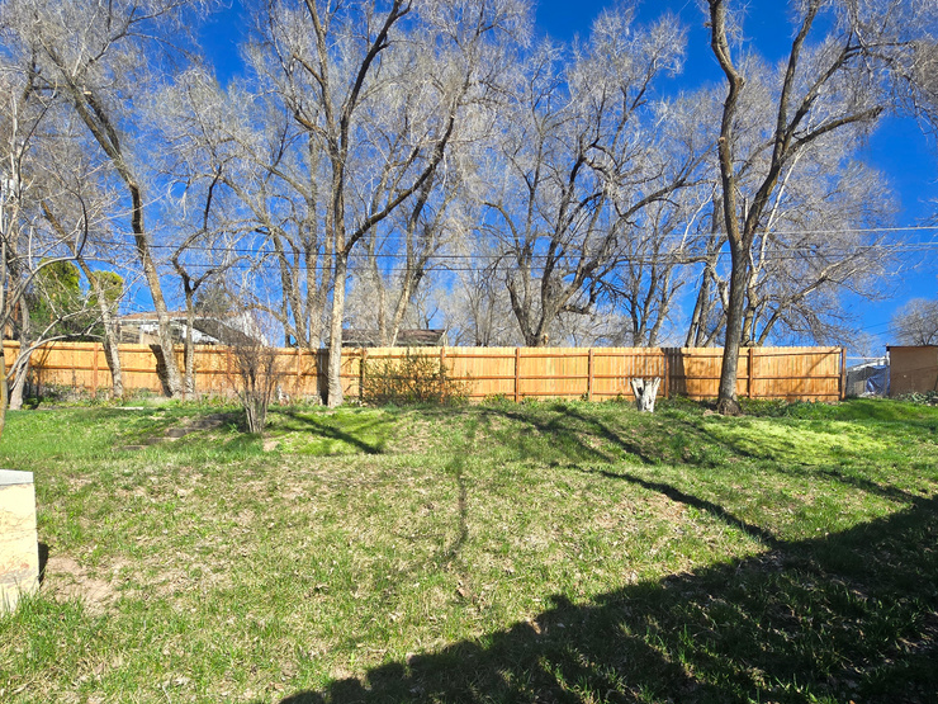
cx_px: 501
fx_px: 488
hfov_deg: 87.6
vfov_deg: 69.7
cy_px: 464
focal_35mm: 18
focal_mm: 2.2
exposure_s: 1/1108
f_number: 2.2
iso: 50
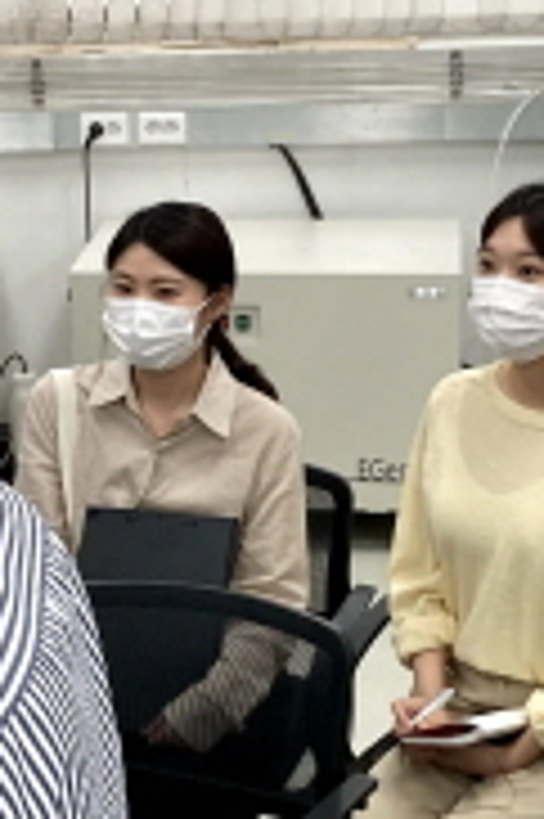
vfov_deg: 21.0
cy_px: 682
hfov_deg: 14.1
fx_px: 2180
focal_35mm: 96
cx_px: 103
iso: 64
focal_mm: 3.99
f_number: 1.8
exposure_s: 1/120
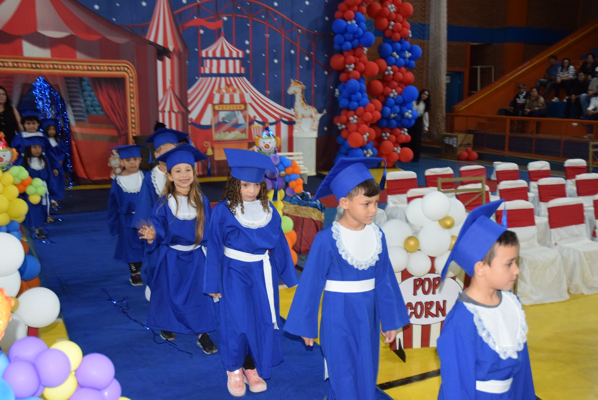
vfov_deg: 35.6
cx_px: 299
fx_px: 623
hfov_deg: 51.2
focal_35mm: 38
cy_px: 200
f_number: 3.8
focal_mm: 25
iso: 1250
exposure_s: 1/60
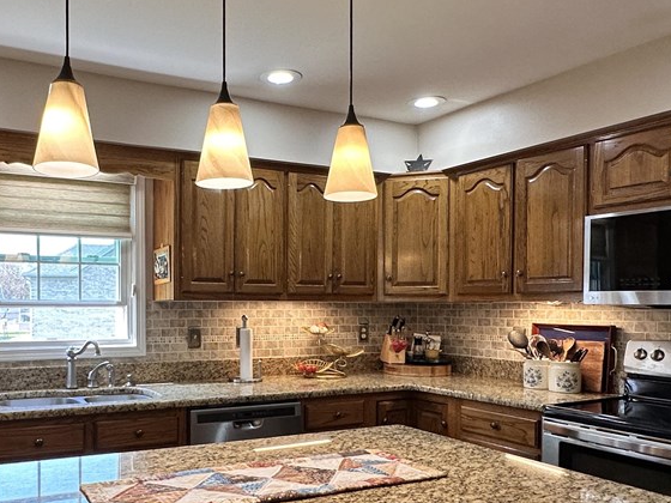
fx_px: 620
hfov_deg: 55.2
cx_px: 204
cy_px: 315
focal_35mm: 32
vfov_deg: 43.8
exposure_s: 1/120
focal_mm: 2.22
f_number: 2.2
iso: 160
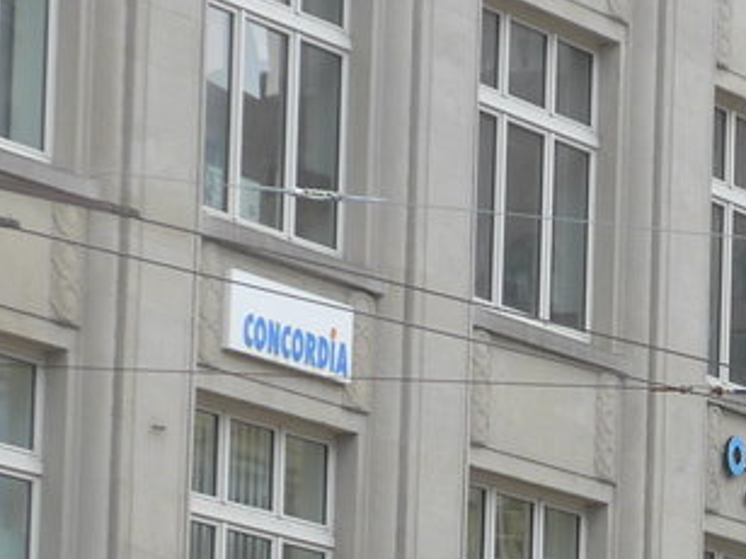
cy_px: 944
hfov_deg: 6.8
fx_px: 6207
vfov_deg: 5.1
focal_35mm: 288
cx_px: 865
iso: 160
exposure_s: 1/320
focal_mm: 15
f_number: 4.2
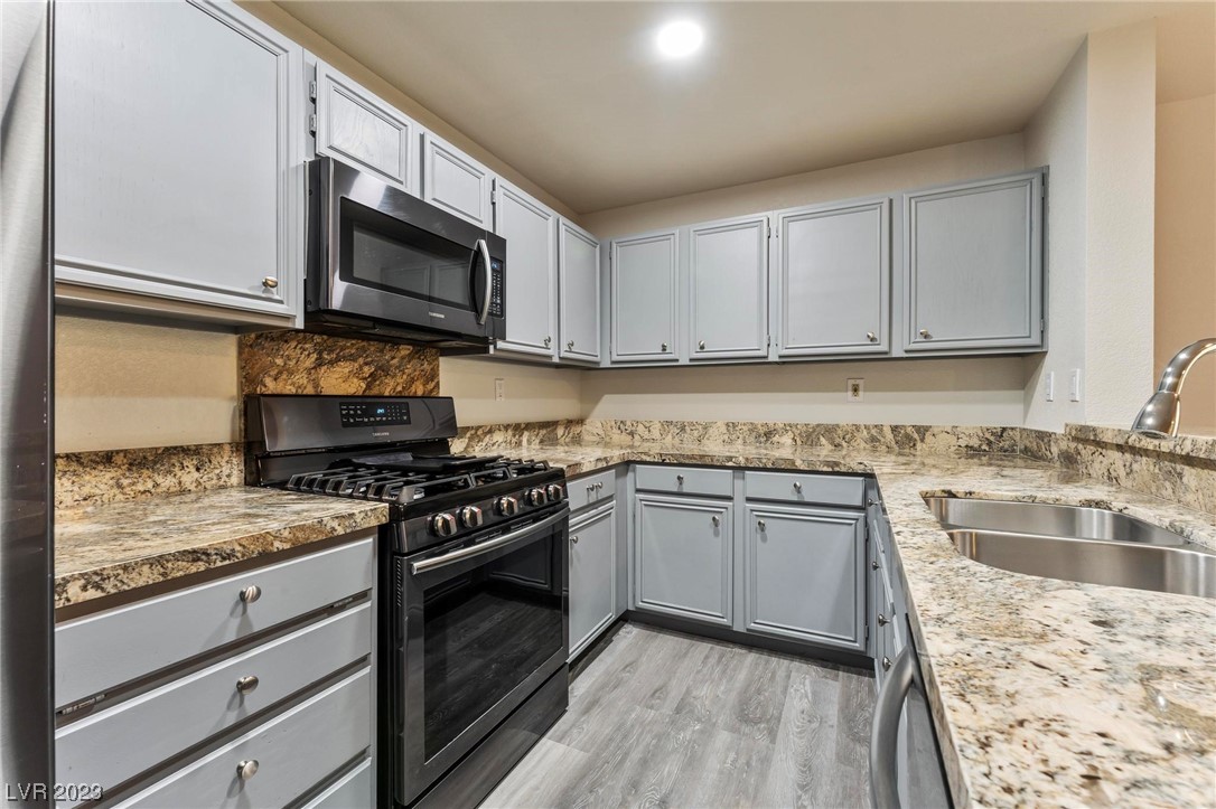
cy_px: 404
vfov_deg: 81.2
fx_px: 473
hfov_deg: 104.3
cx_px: 608
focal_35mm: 14
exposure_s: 1/1.67
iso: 400
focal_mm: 14
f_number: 11
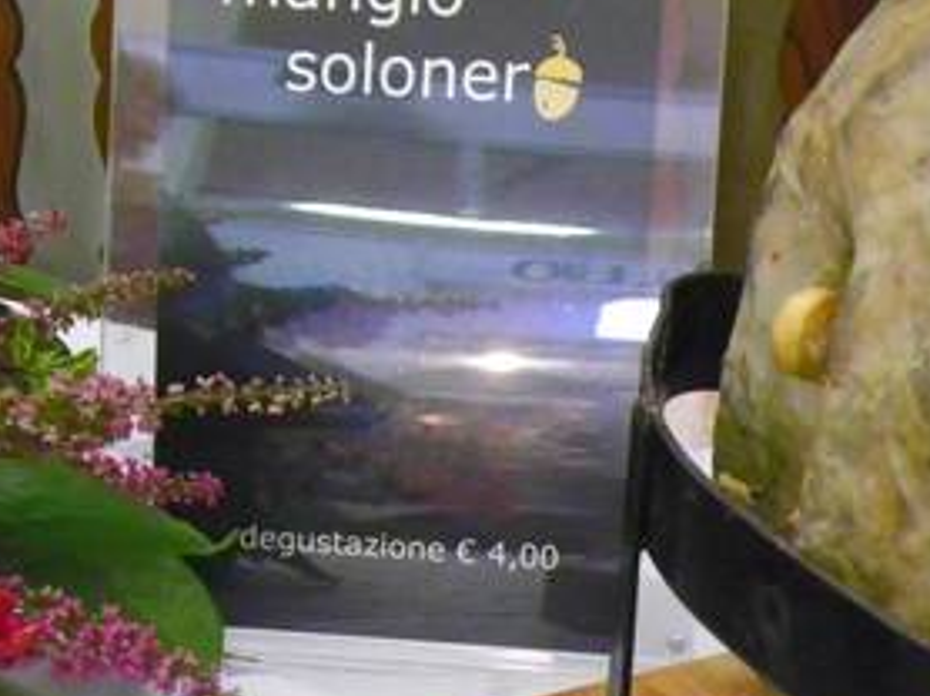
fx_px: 3624
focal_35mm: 135
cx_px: 458
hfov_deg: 14.6
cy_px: 356
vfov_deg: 11.0
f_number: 4
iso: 640
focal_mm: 13.4
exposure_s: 1/40
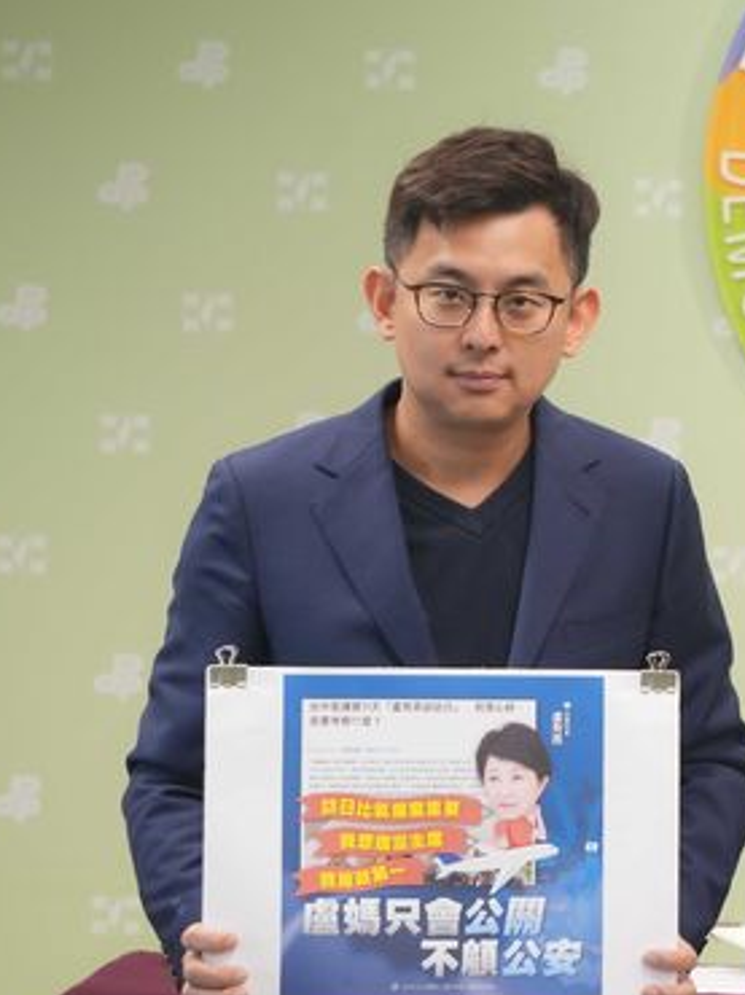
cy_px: 524
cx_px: 729
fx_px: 7463
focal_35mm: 260
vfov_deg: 7.6
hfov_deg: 5.7
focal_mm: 111
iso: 800
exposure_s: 1/60
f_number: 5.6
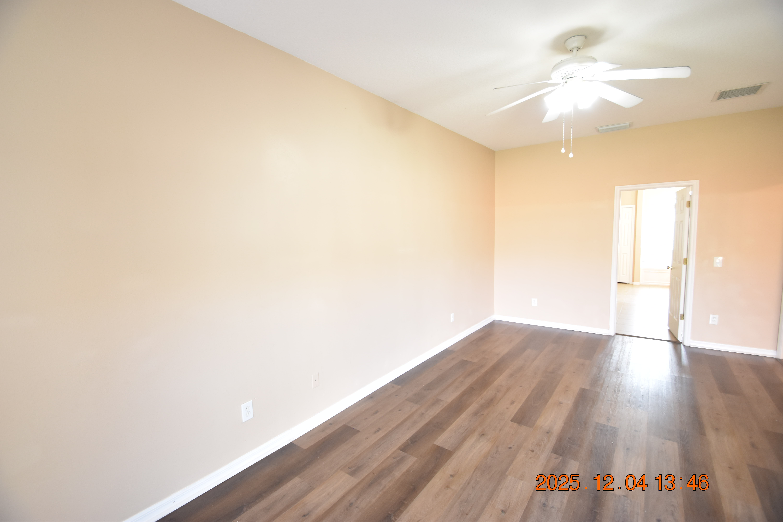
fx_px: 326
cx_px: 392
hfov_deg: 100.4
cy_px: 261
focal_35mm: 15
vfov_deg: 77.3
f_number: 3.5
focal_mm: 10
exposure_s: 1/45
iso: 800
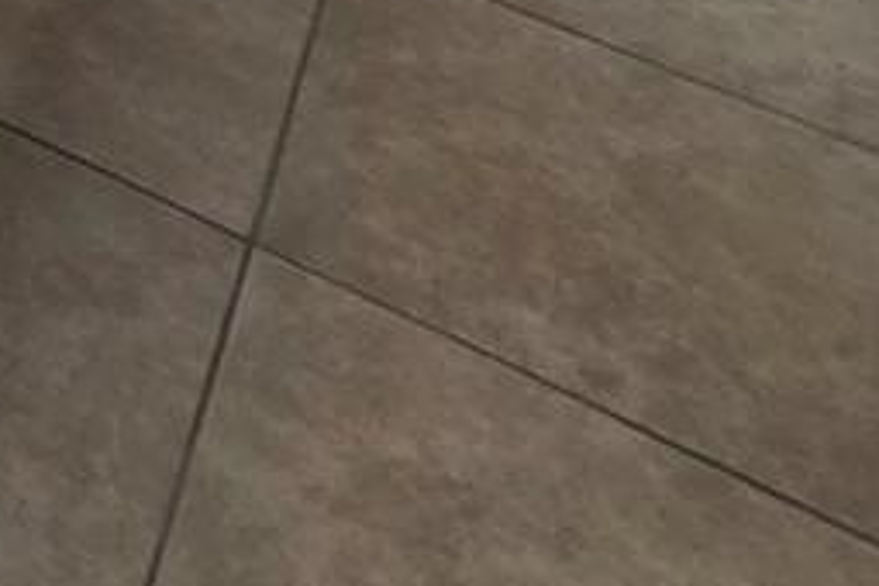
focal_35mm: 85
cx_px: -1265
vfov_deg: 10.2
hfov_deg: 14.6
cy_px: -1293
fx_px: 2075
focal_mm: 2.2
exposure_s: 1/60
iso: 125
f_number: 2.2
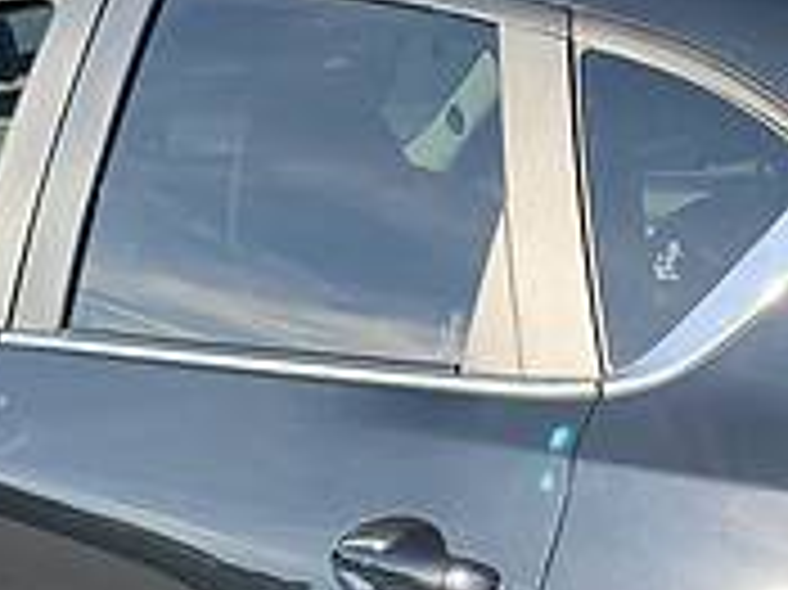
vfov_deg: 12.3
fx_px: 2707
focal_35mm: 119
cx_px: 648
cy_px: 585
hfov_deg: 16.4
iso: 25
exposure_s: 1/669
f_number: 1.8
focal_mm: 4.2
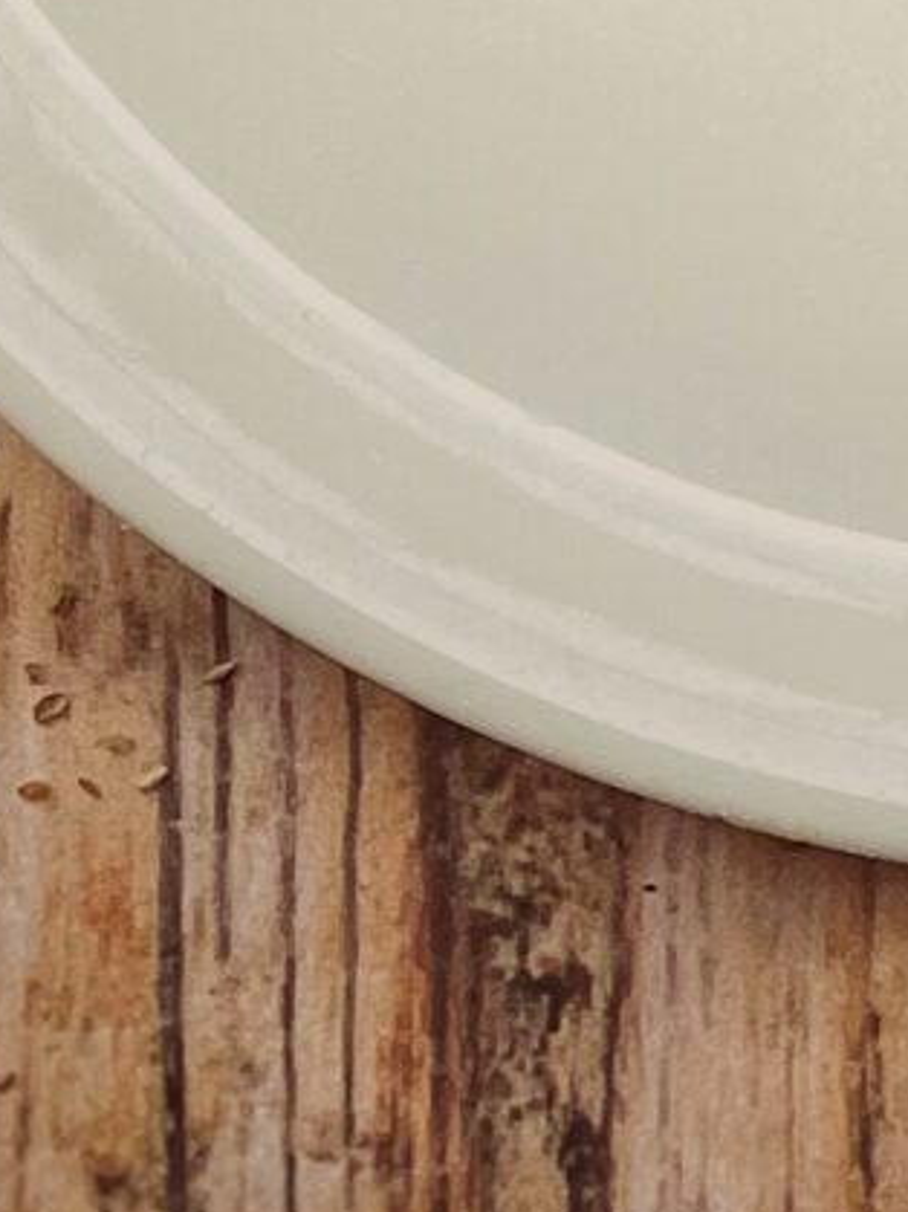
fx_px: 5564
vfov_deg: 11.0
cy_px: -1455
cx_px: 1394
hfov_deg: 9.1
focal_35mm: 159
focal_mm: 4.2
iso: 125
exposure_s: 1/121
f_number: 1.6
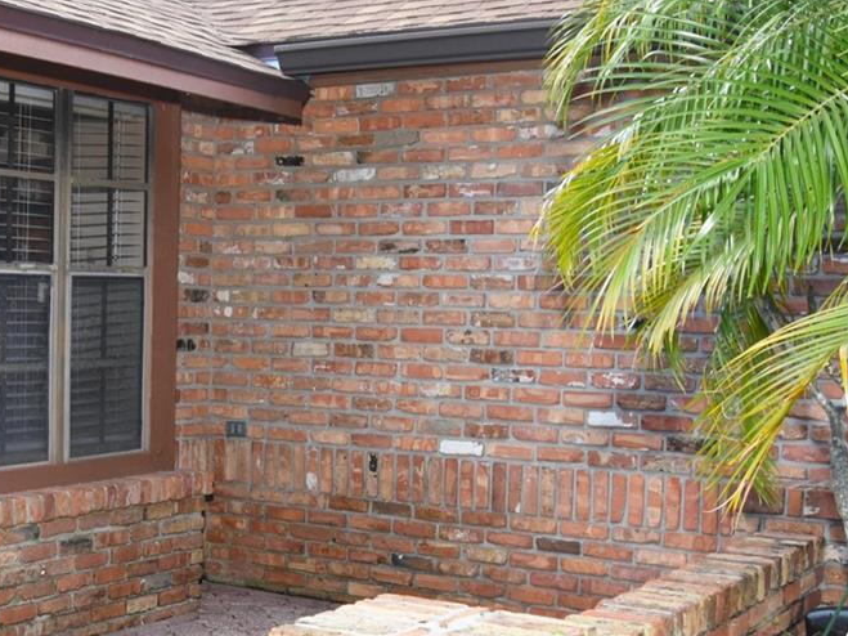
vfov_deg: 26.0
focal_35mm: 56
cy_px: 395
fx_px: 1372
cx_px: 151
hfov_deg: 33.2
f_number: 7.1
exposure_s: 1/200
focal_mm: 16
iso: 800
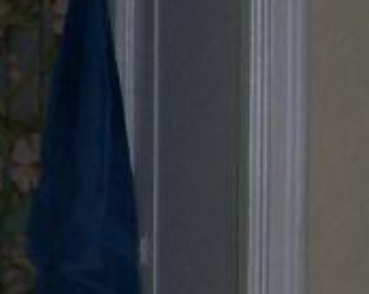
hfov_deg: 8.7
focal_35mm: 208
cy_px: 199
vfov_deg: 7.4
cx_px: -390
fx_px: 2269
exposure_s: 1/64
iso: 80
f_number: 2.7
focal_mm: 6
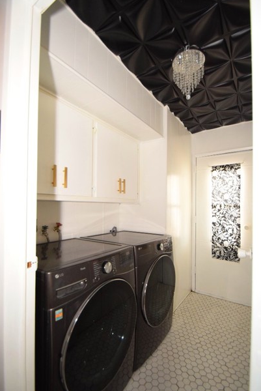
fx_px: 174
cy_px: 202
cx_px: 137
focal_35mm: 16
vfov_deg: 96.7
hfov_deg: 73.8
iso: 1800
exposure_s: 1/60
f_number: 3.5
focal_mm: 10
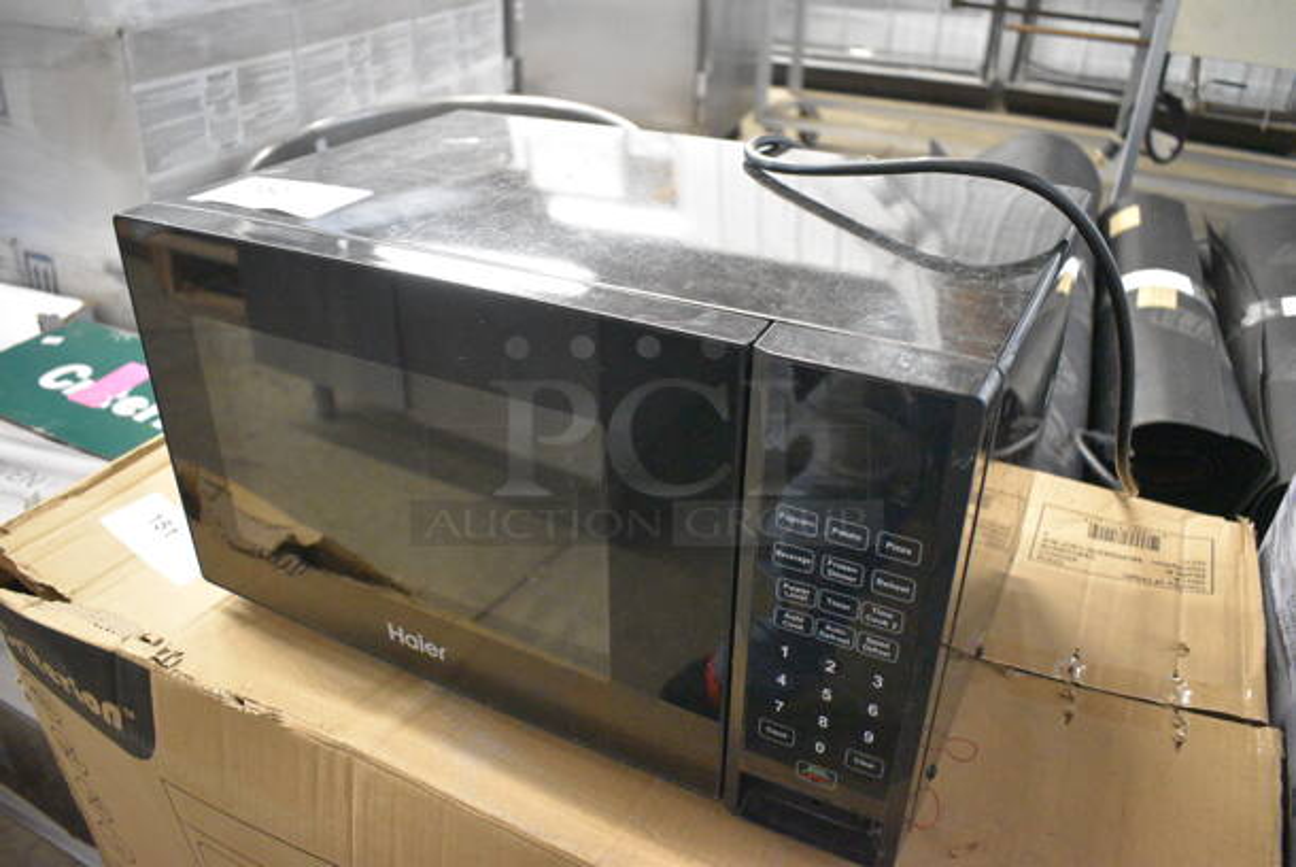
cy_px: 434
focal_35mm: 27
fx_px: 973
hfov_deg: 67.3
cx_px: 648
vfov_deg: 48.0
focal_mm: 18
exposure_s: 1/125
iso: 8000
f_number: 3.5
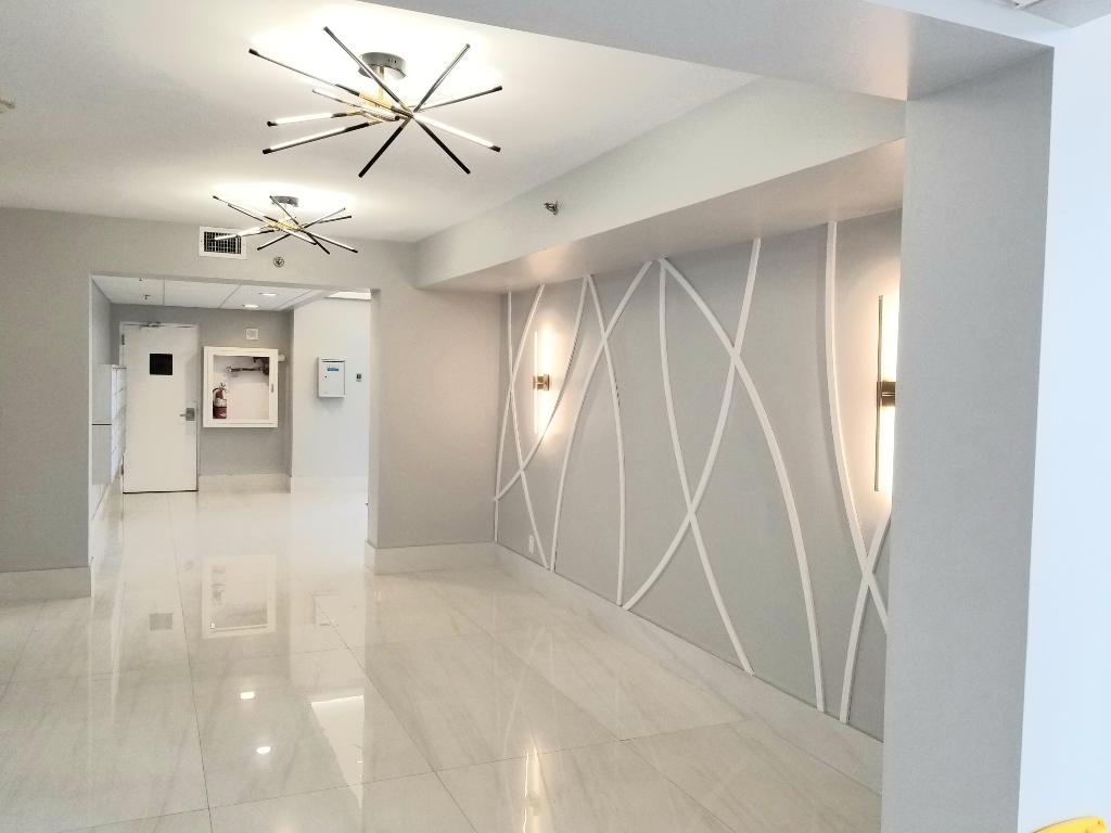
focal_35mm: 26
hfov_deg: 67.3
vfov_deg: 53.1
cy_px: 416
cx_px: 556
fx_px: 834
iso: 100
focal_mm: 4.3
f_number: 1.7
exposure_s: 1/120
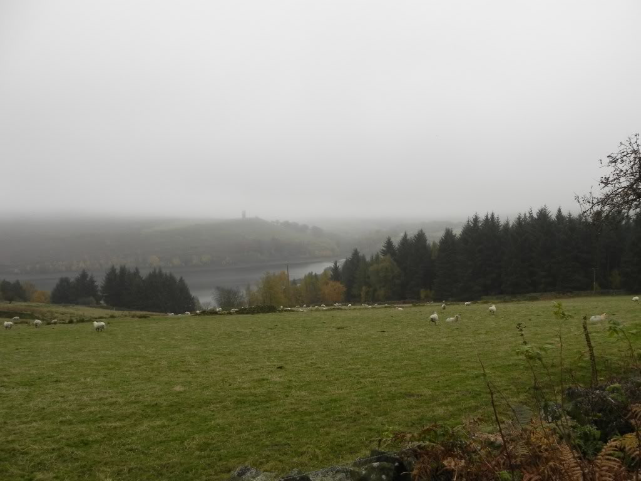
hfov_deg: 61.7
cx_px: 320
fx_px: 537
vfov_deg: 48.2
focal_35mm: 29
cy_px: 240
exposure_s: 1/464
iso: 160
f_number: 2.8
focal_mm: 5.2
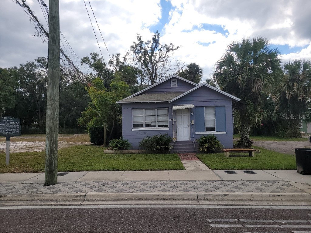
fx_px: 234
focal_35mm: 26
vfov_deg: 53.1
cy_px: 116
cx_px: 156
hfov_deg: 67.3
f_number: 1.8
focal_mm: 5.4
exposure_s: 1/2760
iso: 40
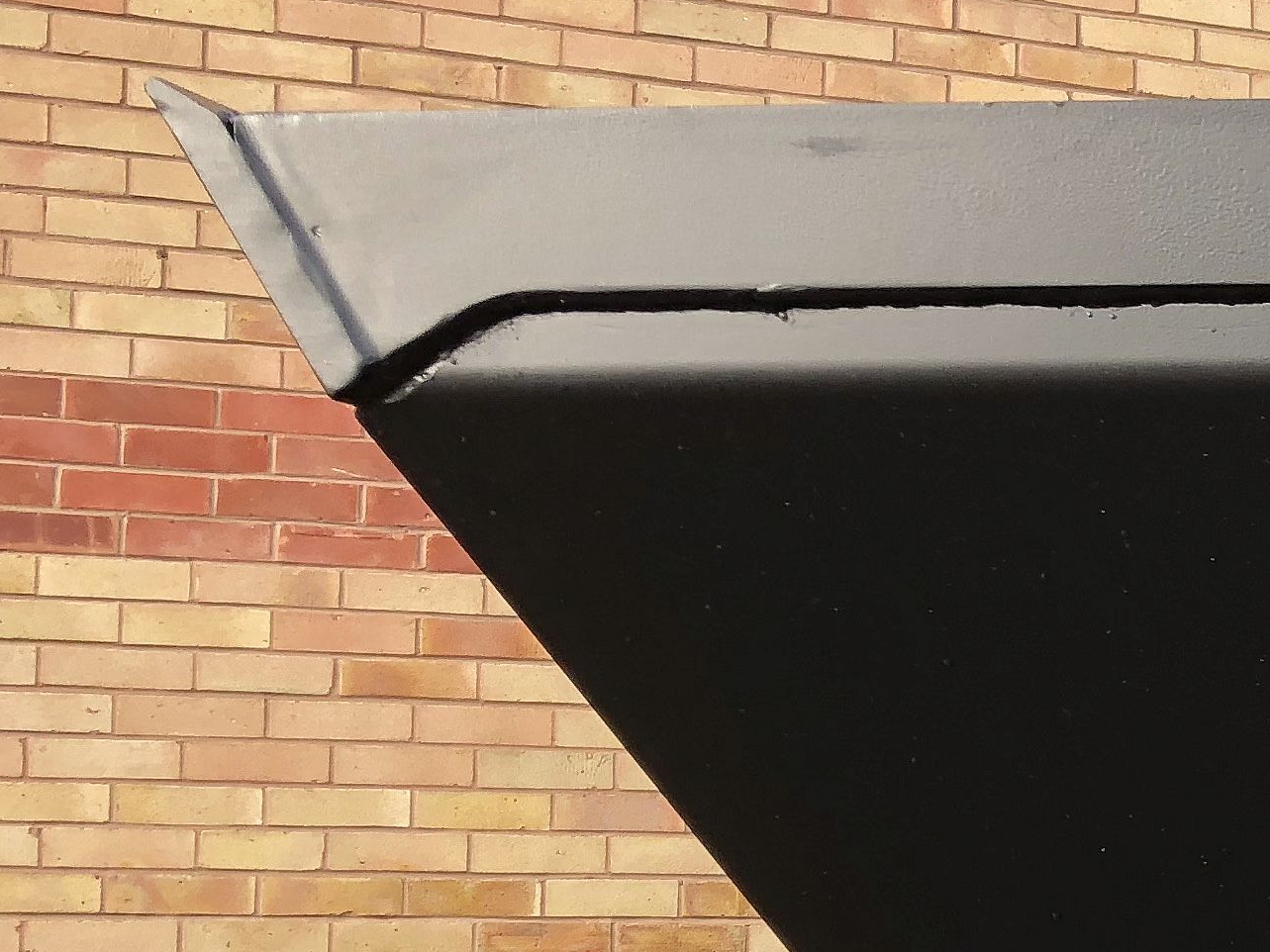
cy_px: 759
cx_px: 1945
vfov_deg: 16.7
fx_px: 3228
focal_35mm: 88
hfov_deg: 19.3
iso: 20
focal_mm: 3.99
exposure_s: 1/318
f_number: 1.8
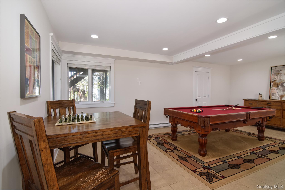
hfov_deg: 95.0
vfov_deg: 72.0
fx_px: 131
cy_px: 95
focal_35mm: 16
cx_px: 142
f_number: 11
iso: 640
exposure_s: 1/40
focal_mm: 11
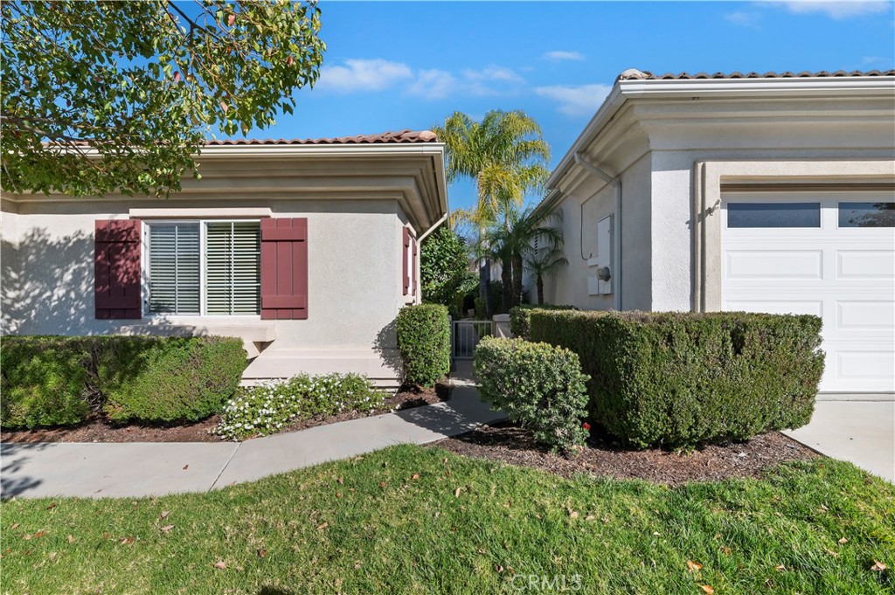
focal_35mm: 14
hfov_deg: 104.3
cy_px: 298
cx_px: 448
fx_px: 348
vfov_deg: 81.1
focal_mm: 14
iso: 500
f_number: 22
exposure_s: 1/200
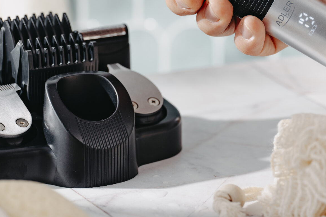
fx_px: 2092
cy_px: 40
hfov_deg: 8.9
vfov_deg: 5.9
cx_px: 208
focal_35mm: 231
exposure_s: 1/40
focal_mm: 105
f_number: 4
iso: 100
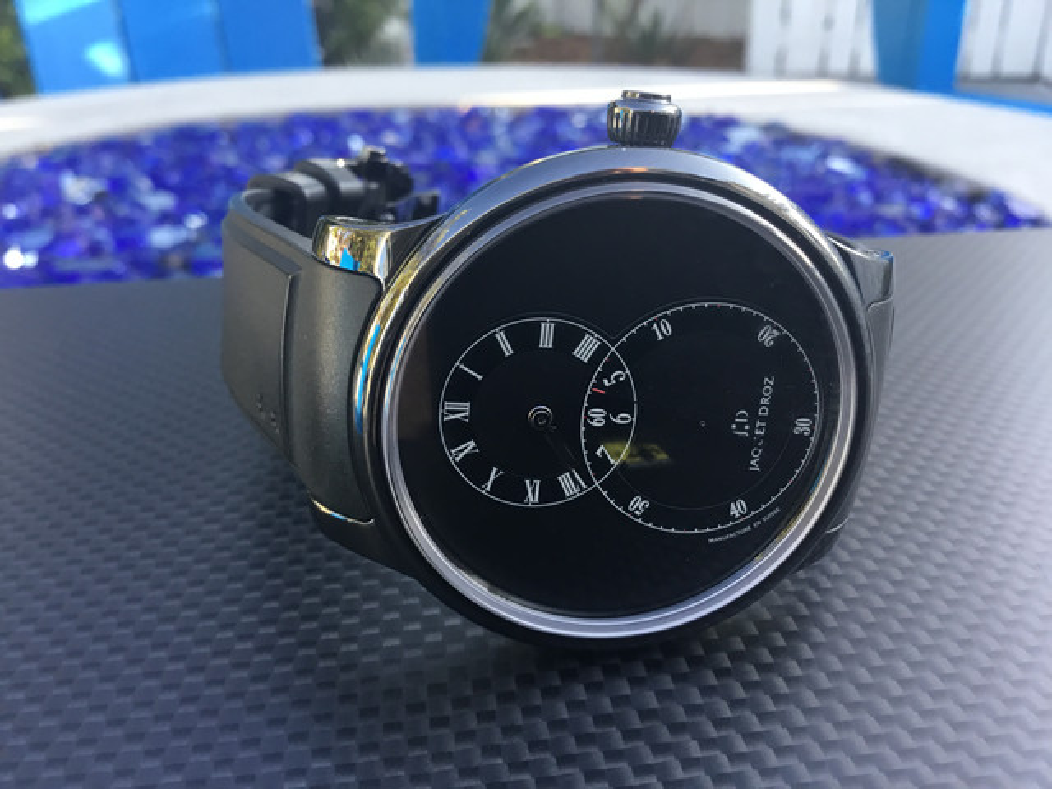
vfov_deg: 45.4
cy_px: 394
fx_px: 942
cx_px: 526
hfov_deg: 58.4
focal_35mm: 31
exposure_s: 1/40
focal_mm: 3.3
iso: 25
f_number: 2.4
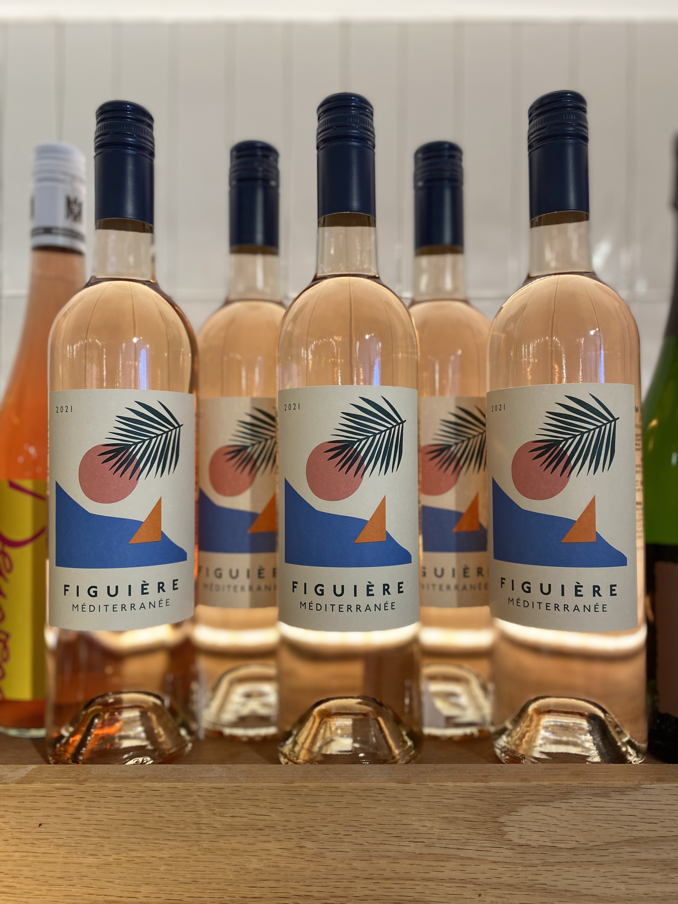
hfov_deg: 53.1
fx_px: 679
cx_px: 339
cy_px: 452
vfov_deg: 67.3
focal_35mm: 26
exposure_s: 1/60
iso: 100
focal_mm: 4.25
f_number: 1.8
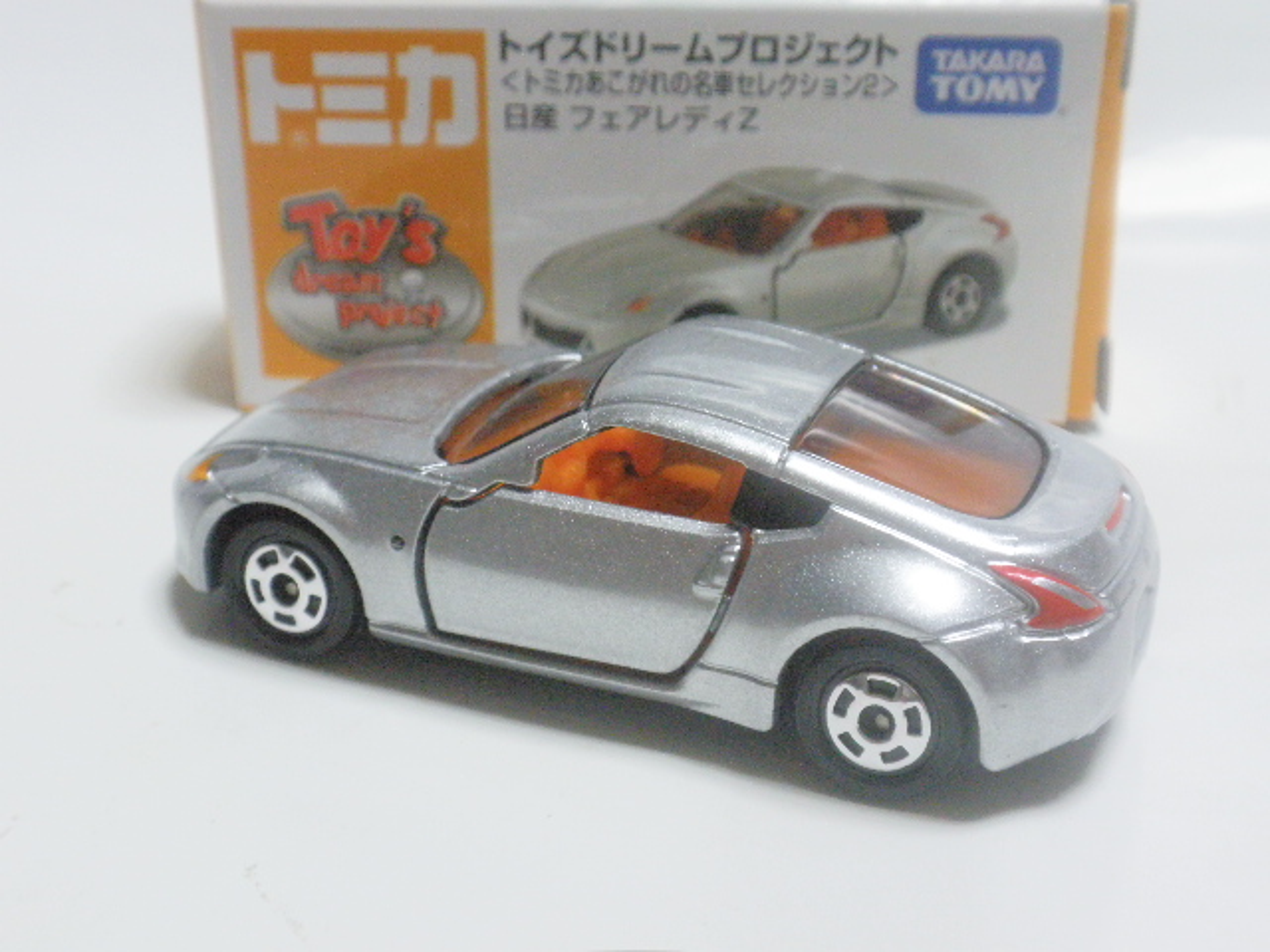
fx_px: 1908
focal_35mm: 52
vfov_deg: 28.0
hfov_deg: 36.8
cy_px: 476
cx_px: 635
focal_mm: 9.1
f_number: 4.3
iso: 200
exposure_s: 1/25
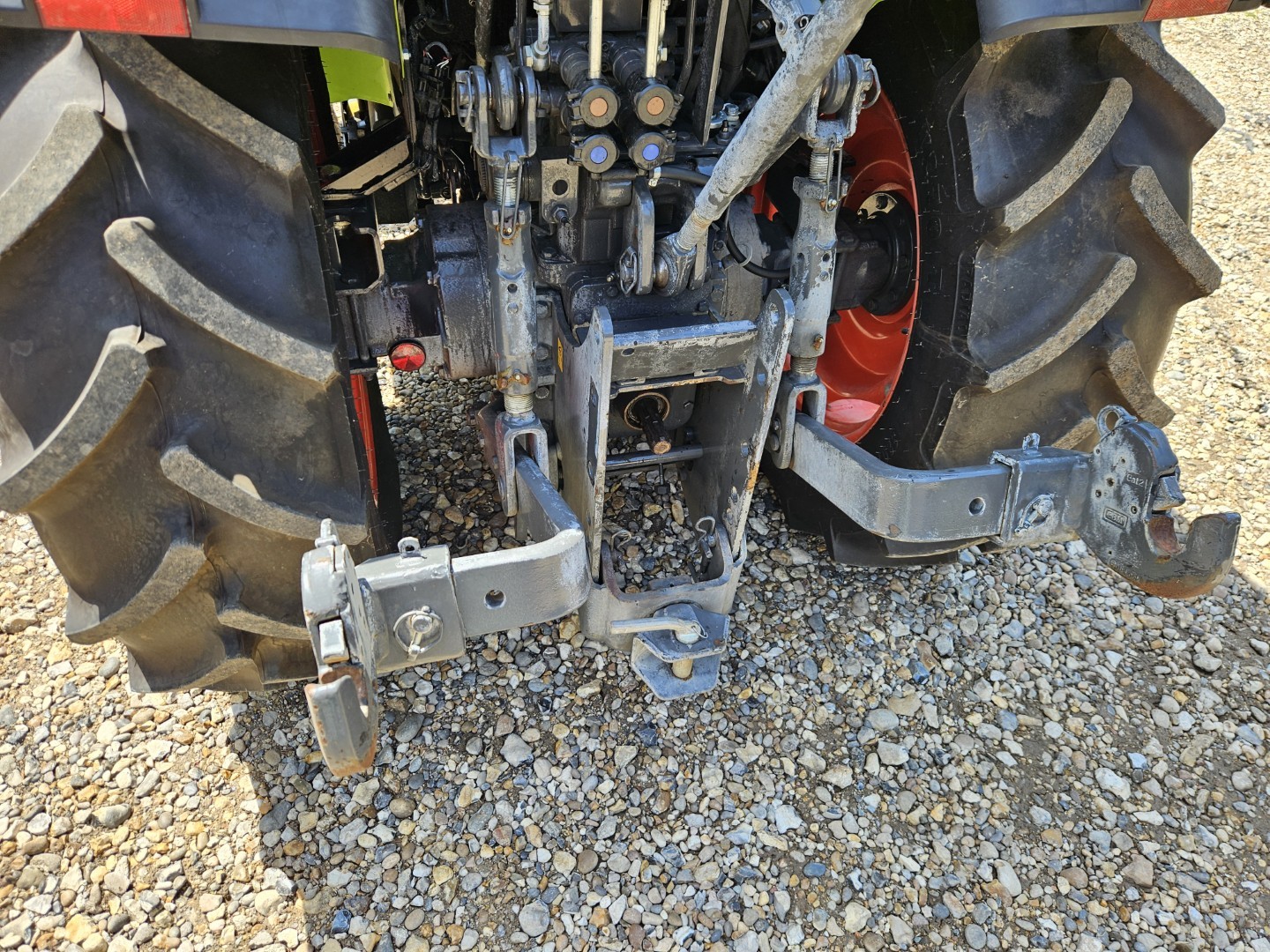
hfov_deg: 73.9
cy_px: 476
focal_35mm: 23
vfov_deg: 58.9
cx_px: 635
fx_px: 844
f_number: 1.8
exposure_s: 1/240
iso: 25
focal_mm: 5.4
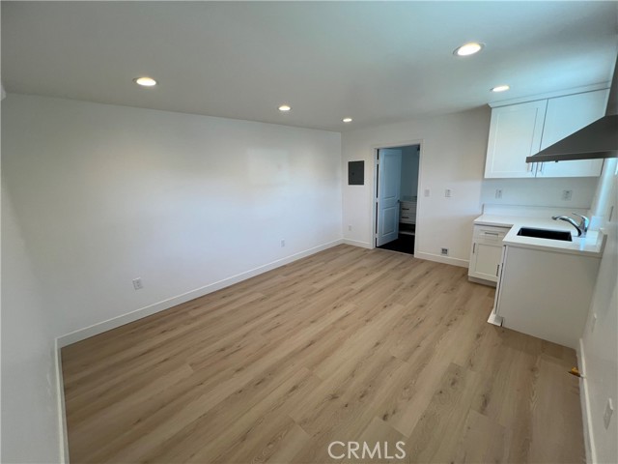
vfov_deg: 89.9
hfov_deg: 106.2
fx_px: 232
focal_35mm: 13
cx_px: 309
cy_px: 232
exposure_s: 1/120
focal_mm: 1.57
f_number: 1.8
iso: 64
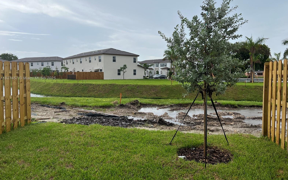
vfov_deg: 44.4
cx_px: 144
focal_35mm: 28
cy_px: 78
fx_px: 220
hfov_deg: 66.5
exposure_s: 1/1808
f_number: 1.5
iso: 50
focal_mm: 5.7
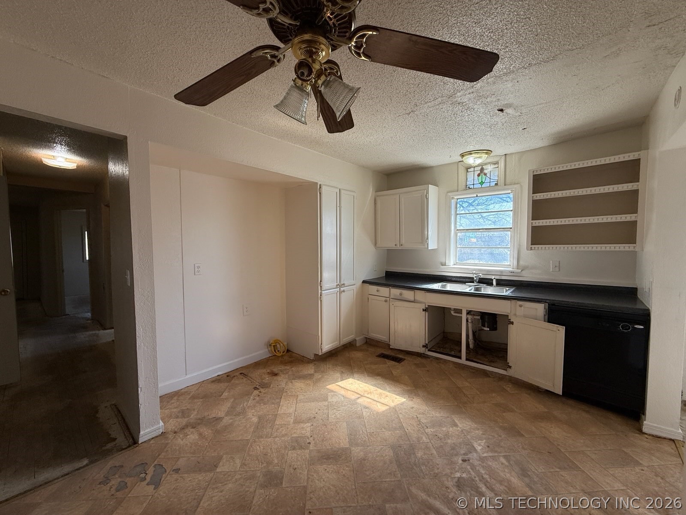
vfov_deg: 85.7
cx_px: 343
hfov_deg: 102.1
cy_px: 258
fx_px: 277
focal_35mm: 14
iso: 64
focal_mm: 2.22
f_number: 2.2
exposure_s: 1/250
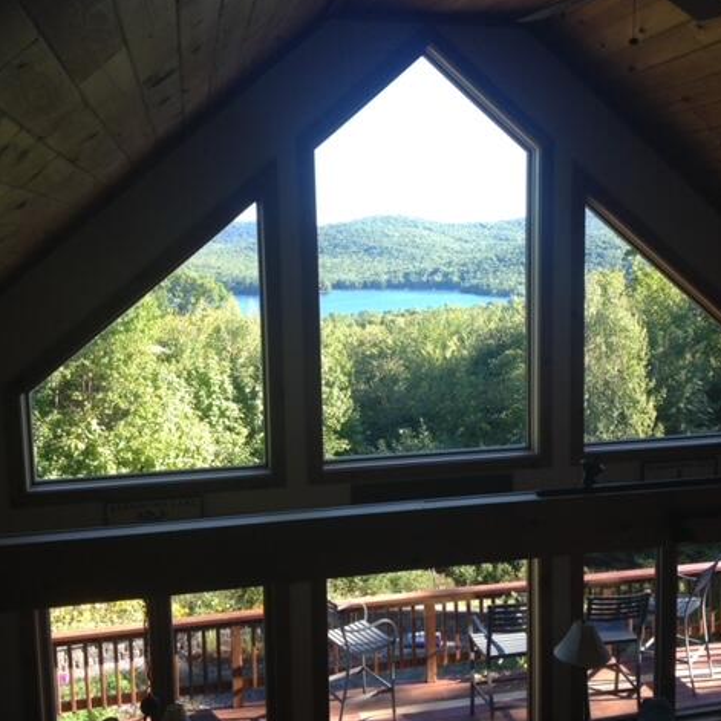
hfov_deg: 39.9
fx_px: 990
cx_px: 412
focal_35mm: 42
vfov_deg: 40.0
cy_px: 357
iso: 50
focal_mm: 4.28
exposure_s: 1/131
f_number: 2.4
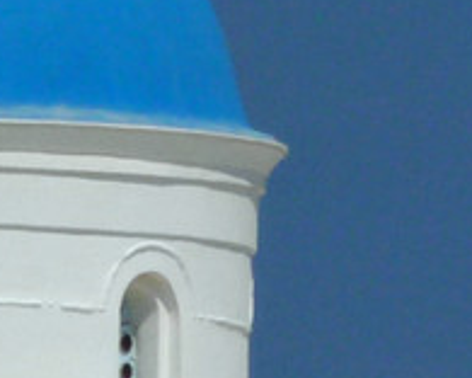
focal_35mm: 1512
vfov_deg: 1.0
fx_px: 21122
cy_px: 7
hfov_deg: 1.3
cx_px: -812
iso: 80
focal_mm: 41.9
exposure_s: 1/1000
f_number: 8
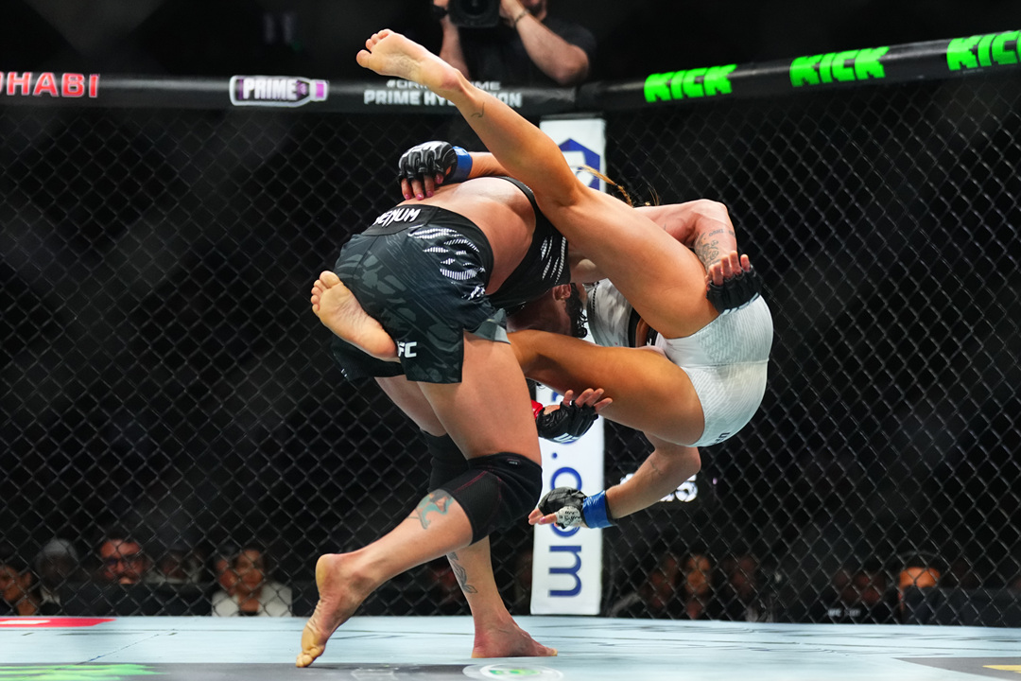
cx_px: 510
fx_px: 2297
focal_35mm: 81
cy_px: 340
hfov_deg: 25.1
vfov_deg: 16.9
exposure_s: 1/1600
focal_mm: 81
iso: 3200
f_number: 2.8
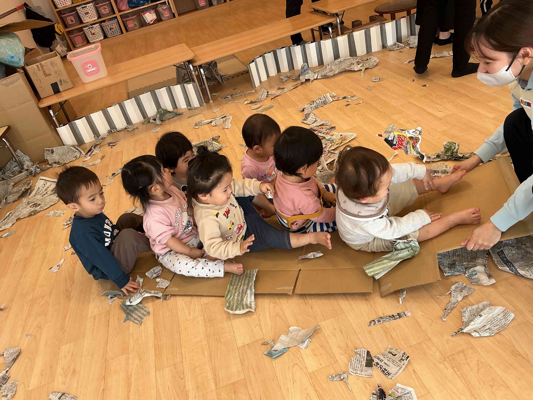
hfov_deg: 61.7
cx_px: 266
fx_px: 447
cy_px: 200
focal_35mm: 29
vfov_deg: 48.2
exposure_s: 1/120
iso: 25
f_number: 1.8
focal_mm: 3
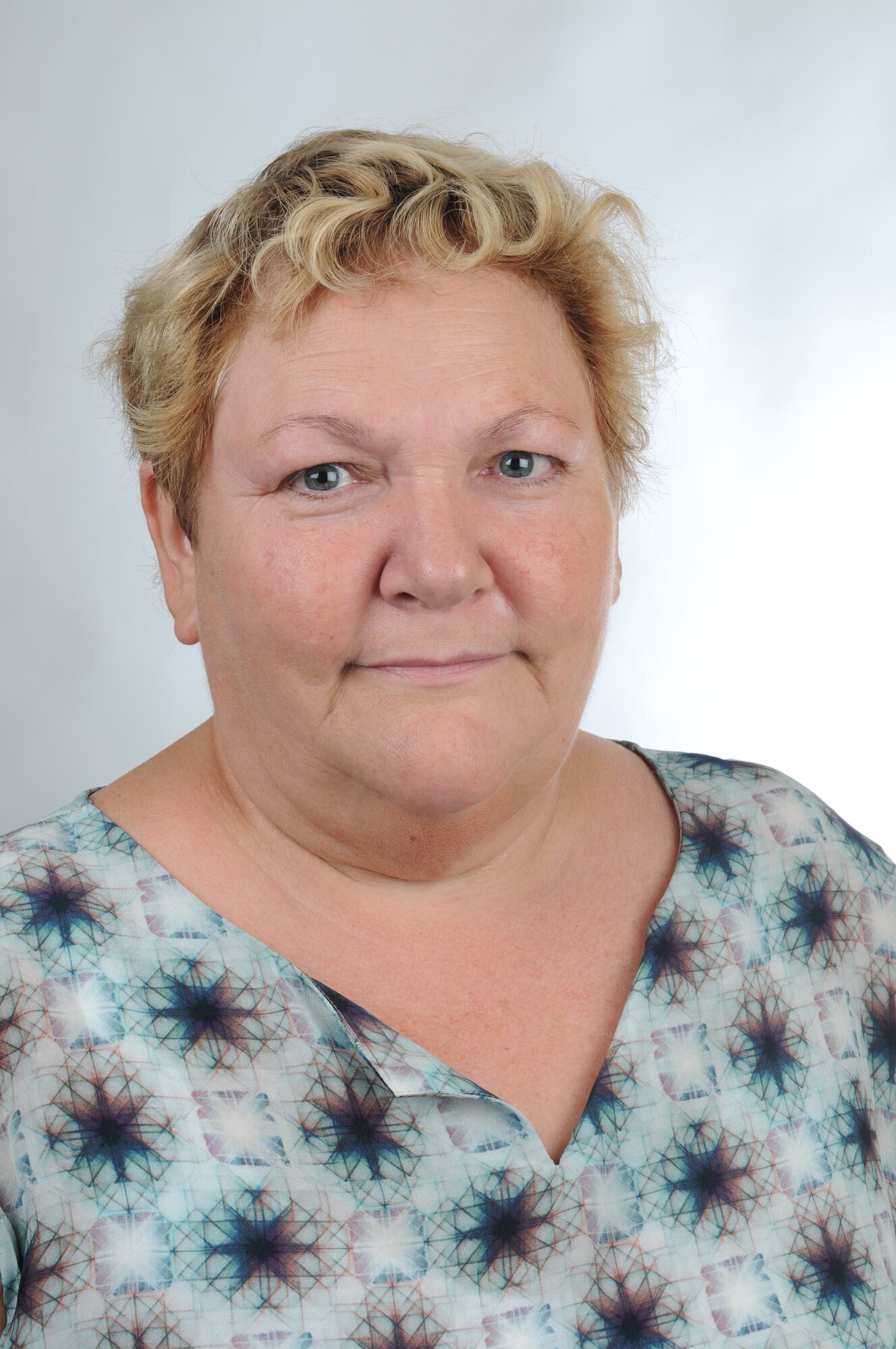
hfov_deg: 18.1
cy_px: 674
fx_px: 2808
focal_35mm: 75
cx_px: 448
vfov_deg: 27.0
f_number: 11
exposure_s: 1/60
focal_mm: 50
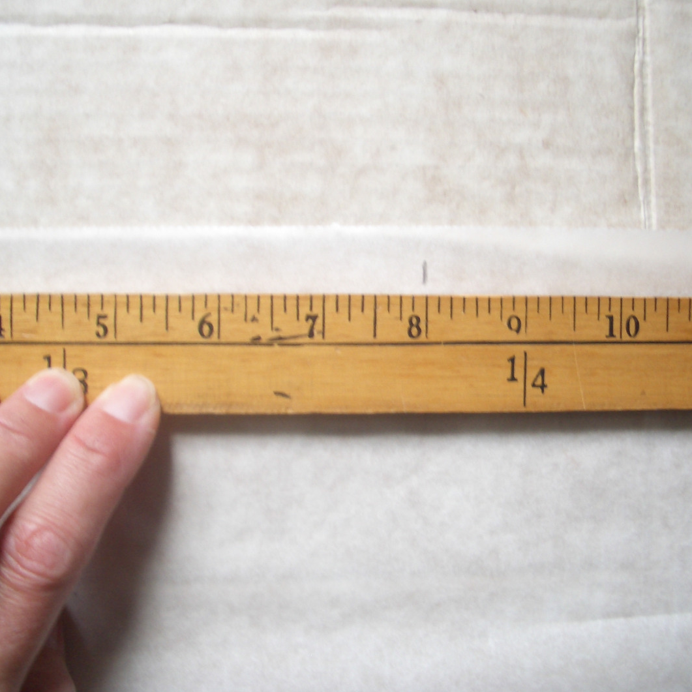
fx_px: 950
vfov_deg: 40.0
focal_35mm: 42
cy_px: 342
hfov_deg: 40.0
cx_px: 338
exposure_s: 1/15
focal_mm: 5.8
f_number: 2.6
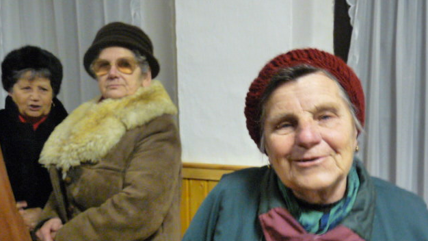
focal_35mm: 39
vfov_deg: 30.3
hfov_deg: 51.6
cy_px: 147
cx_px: 216
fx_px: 443
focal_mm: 4.8
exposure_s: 1/13
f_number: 2.8
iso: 800
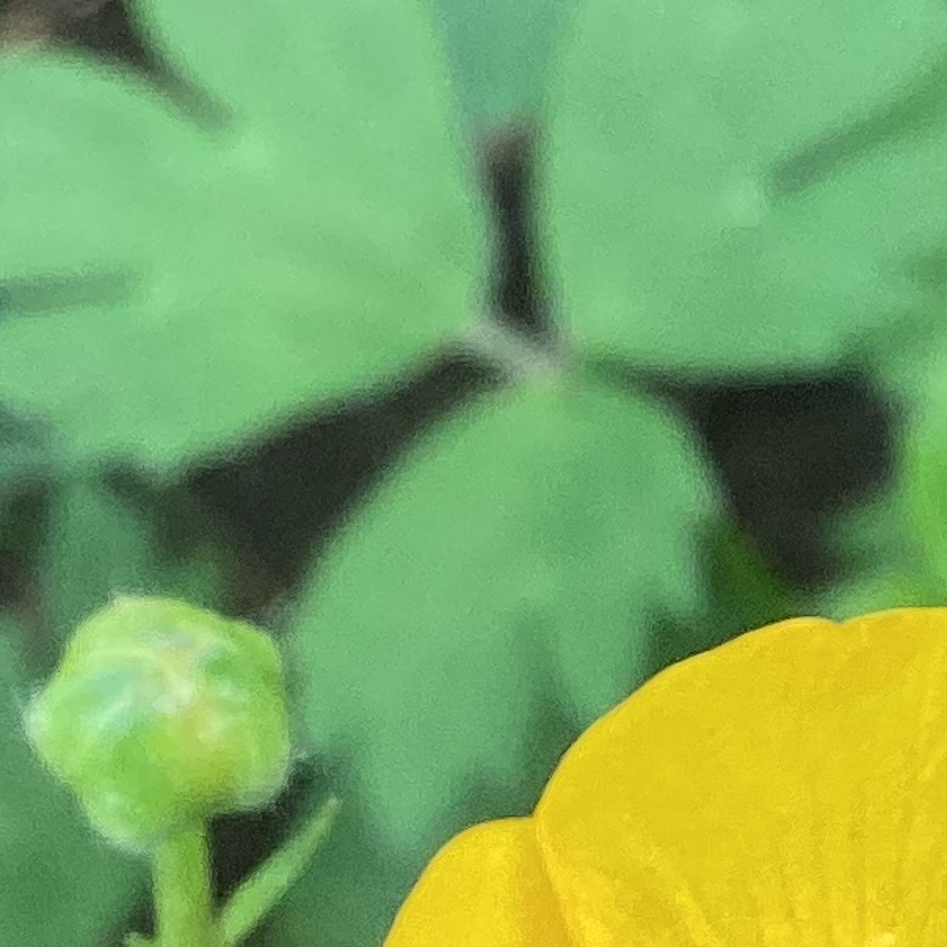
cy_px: 1206
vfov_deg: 11.5
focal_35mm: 148
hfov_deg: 11.6
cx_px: 1003
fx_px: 4581
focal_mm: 3.3
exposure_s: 1/100
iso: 40
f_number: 2.4
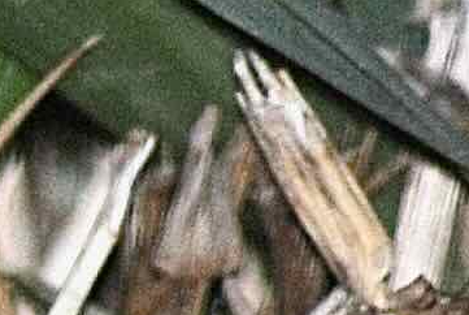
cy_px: 3
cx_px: -1022
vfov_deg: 0.4
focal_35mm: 3598
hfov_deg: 0.6
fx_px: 46950
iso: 200
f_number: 5.6
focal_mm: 300
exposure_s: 1/60
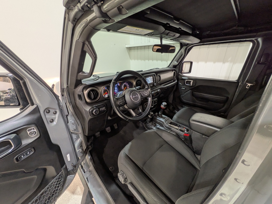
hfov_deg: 102.1
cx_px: 136
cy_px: 102
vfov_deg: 85.7
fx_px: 110
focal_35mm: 14
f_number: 2.2
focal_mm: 1.83
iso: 79
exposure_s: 1/33.3
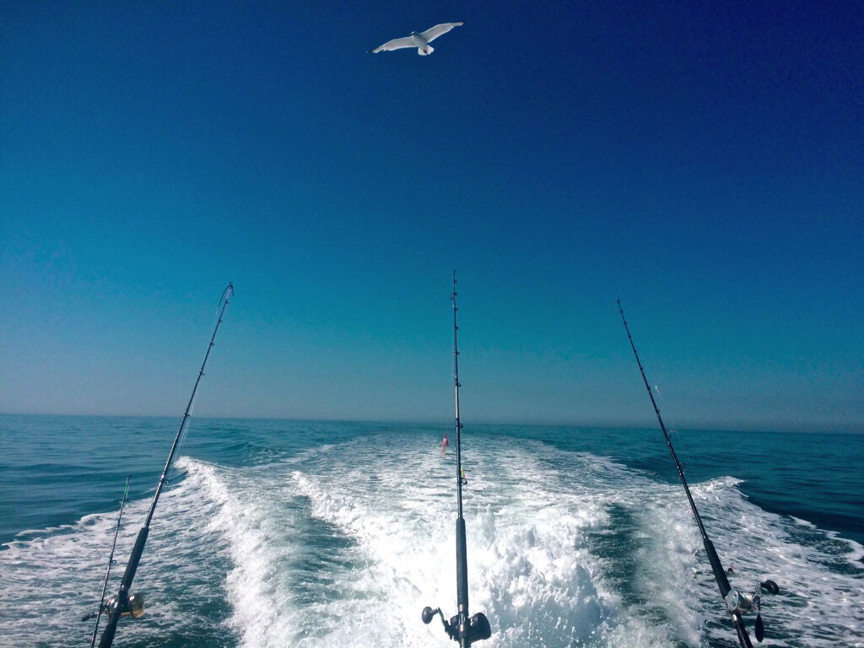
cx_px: 432
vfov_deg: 48.2
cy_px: 324
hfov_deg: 61.7
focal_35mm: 29
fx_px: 724
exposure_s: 1/6849
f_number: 2.2
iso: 40
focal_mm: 4.2
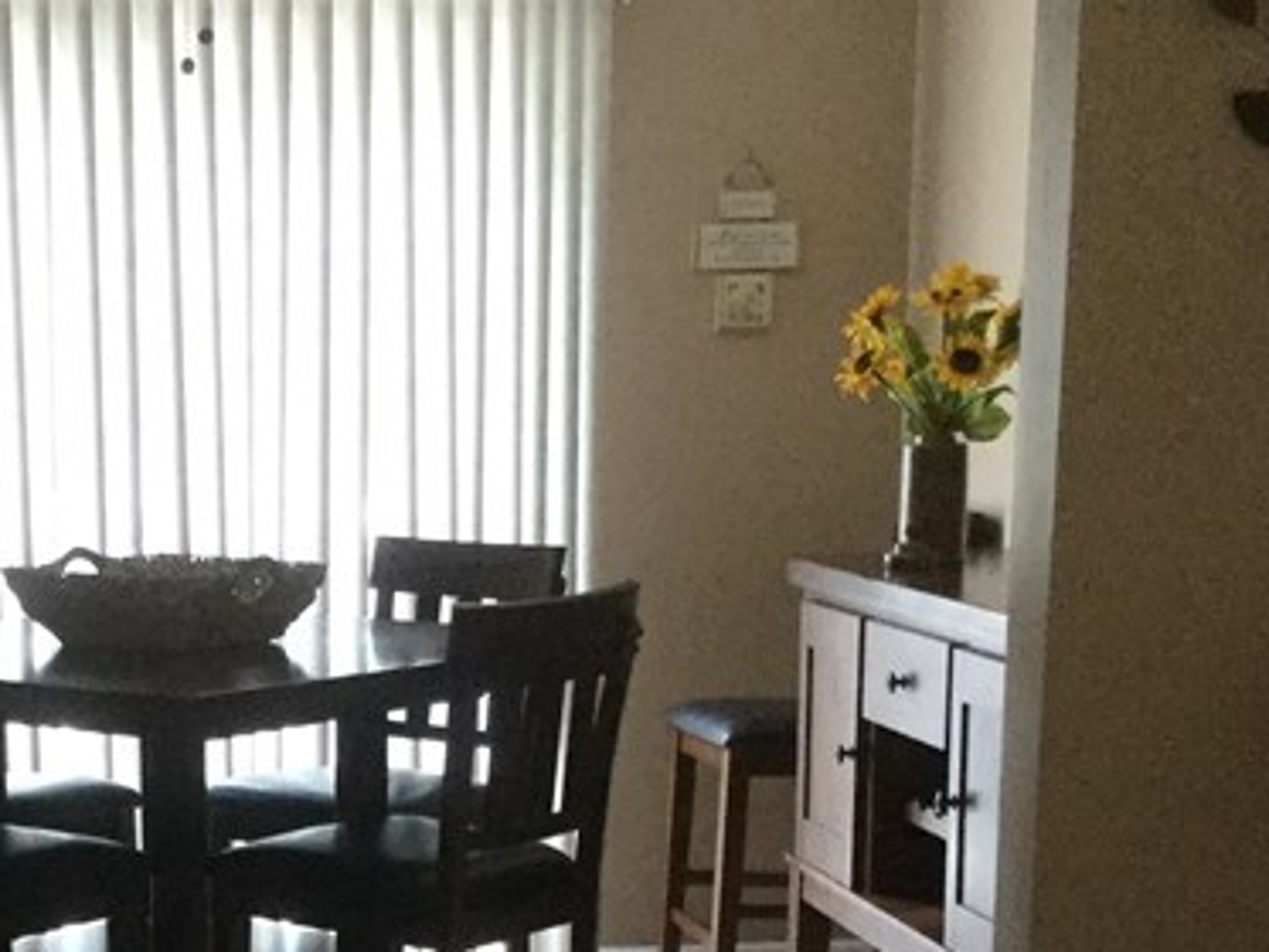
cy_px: 1088
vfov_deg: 16.8
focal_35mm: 85
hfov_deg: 22.6
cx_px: 204
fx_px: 3117
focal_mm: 3.3
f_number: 2.4
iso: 200
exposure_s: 1/24
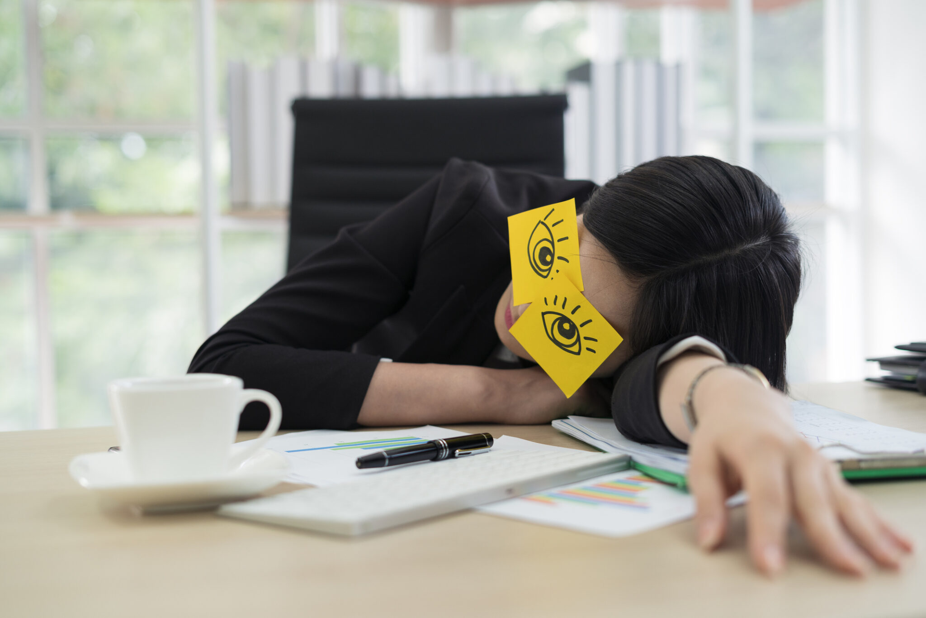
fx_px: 1286
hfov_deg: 39.6
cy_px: 309
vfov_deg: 27.0
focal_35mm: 50
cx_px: 463
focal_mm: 50
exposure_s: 1/250
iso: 250
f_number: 2.5
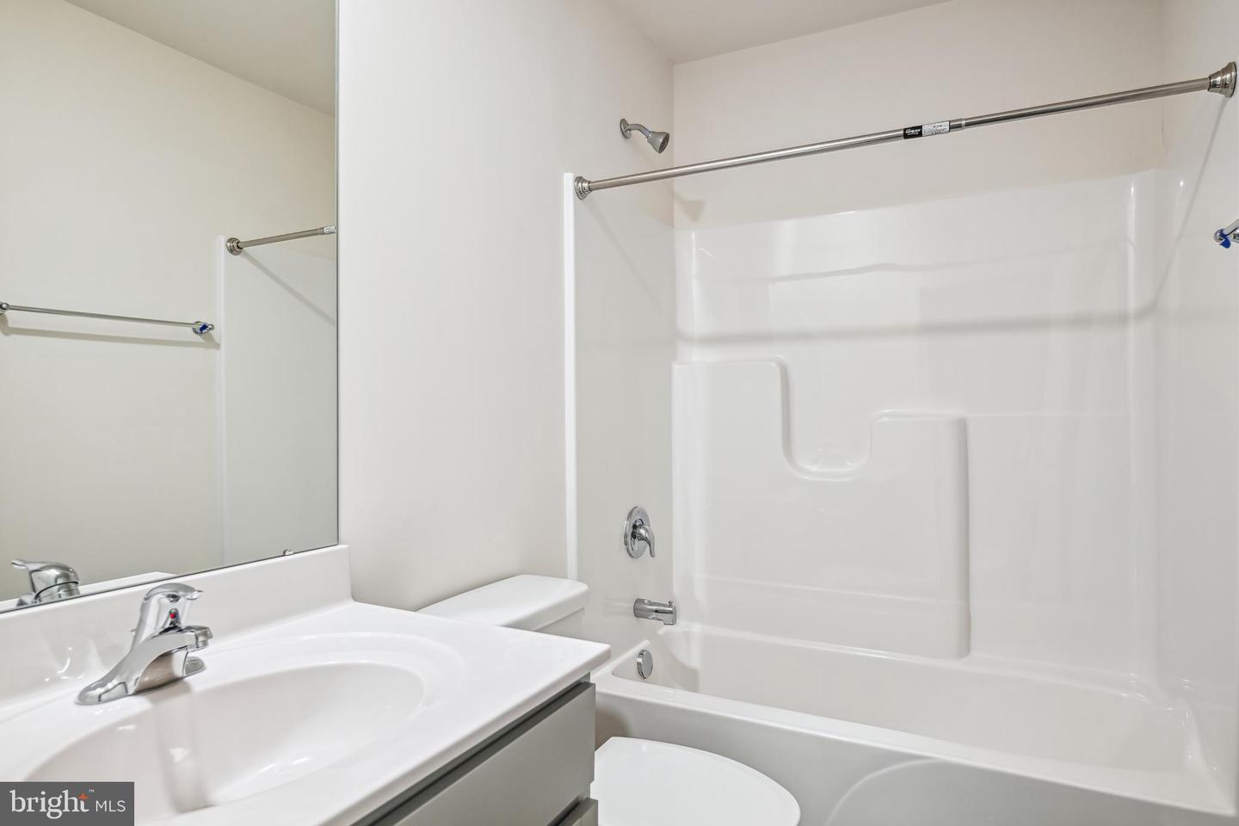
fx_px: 688
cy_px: 413
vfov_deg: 61.9
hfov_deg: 84.0
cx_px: 620
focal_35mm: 20
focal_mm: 20
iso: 400
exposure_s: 1/20
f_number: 7.1
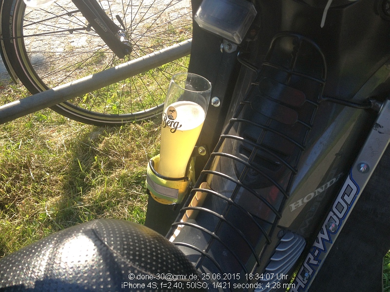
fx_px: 394
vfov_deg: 40.7
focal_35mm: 35
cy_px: 146
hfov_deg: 52.6
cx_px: 195
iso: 50
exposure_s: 1/421
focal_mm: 4.28
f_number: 2.4
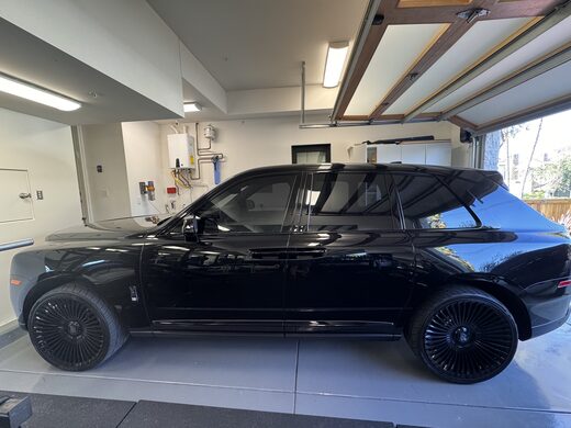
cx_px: 286
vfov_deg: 85.7
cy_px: 214
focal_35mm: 14
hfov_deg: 102.1
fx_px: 231
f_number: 2.2
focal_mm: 2.22
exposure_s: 1/120
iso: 250
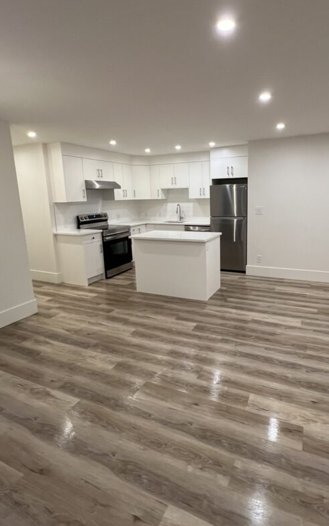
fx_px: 258
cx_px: 198
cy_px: 244
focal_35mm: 18
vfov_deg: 90.9
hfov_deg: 64.4
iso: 250
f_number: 1.8
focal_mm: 1.57
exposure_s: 1/120
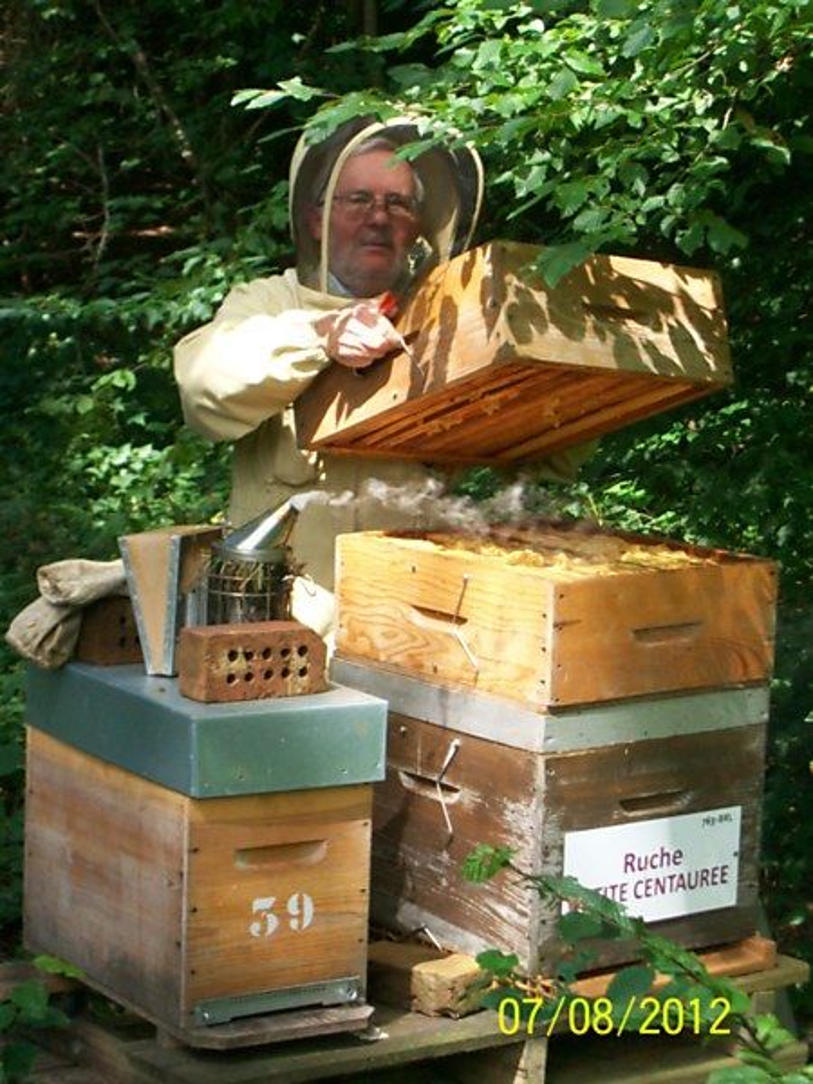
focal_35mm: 102
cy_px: 542
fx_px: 3194
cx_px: 406
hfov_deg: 14.5
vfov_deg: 19.3
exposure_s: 1/125
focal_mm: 17.1
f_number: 5.1
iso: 120
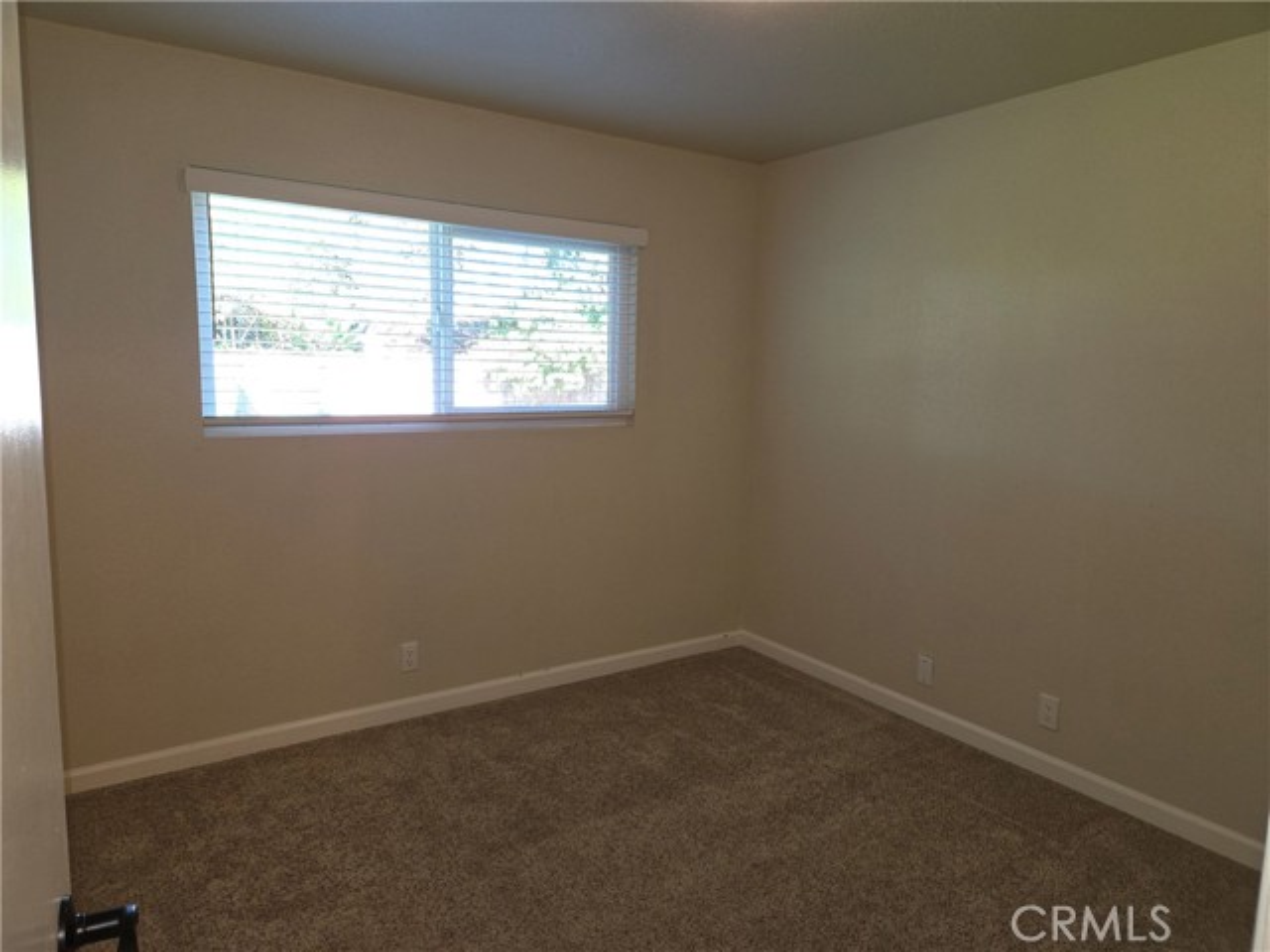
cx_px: 635
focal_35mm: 23
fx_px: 844
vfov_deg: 58.9
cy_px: 476
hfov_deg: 73.9
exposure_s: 1/60
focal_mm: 5.4
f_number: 1.8
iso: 100
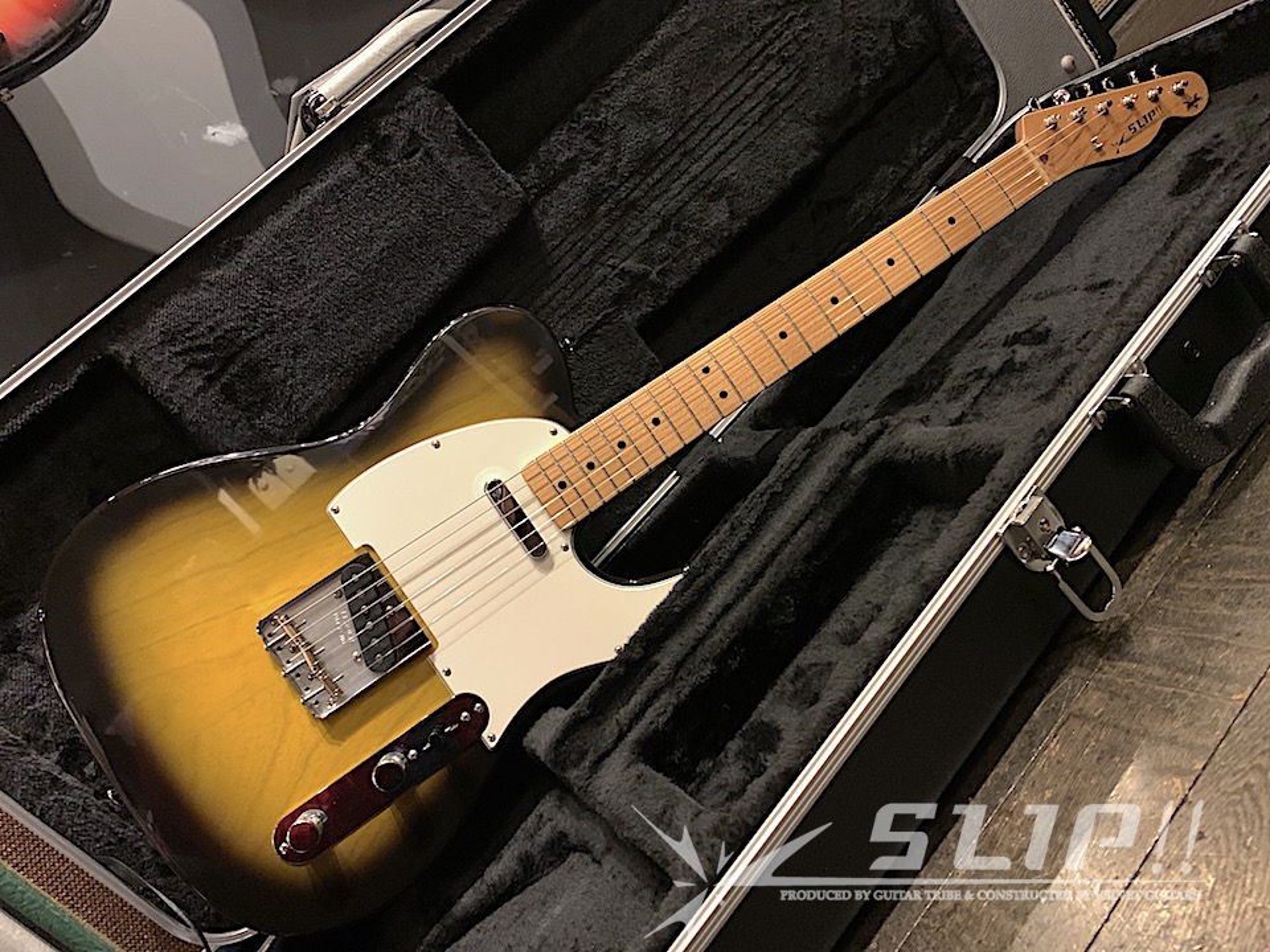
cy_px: 476
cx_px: 635
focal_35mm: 26
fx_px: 954
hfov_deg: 67.3
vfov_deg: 53.1
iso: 640
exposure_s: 1/24
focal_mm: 4.25
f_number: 1.8
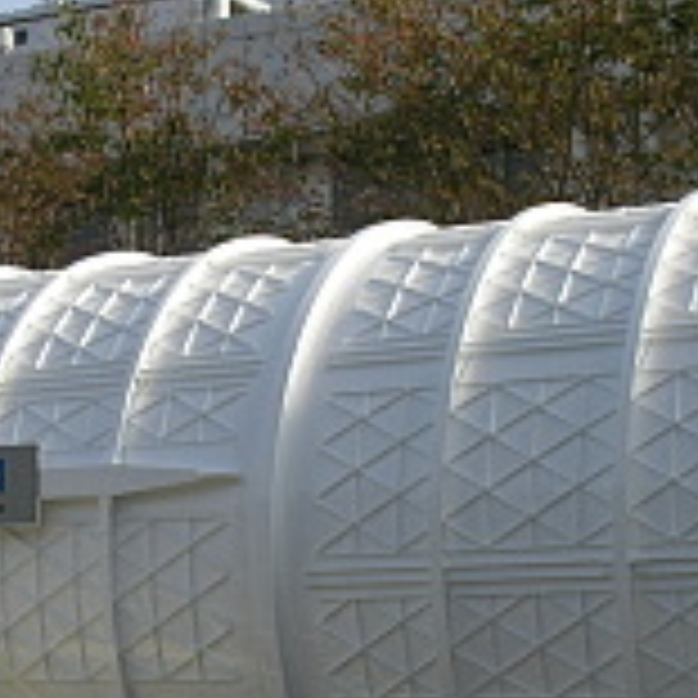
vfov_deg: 17.2
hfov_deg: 17.2
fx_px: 2304
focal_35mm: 101
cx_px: 239
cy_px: 401
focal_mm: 9.5
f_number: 5.6
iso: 50
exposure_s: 1/202
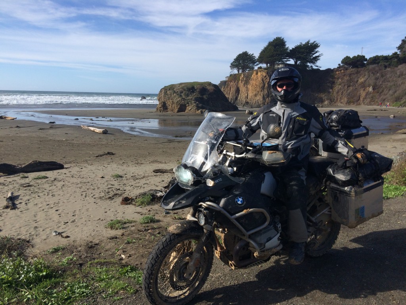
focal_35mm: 29
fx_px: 340
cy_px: 152
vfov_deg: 48.2
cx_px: 203
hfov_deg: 61.7
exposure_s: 1/2160
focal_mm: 4.15
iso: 32
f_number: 2.2
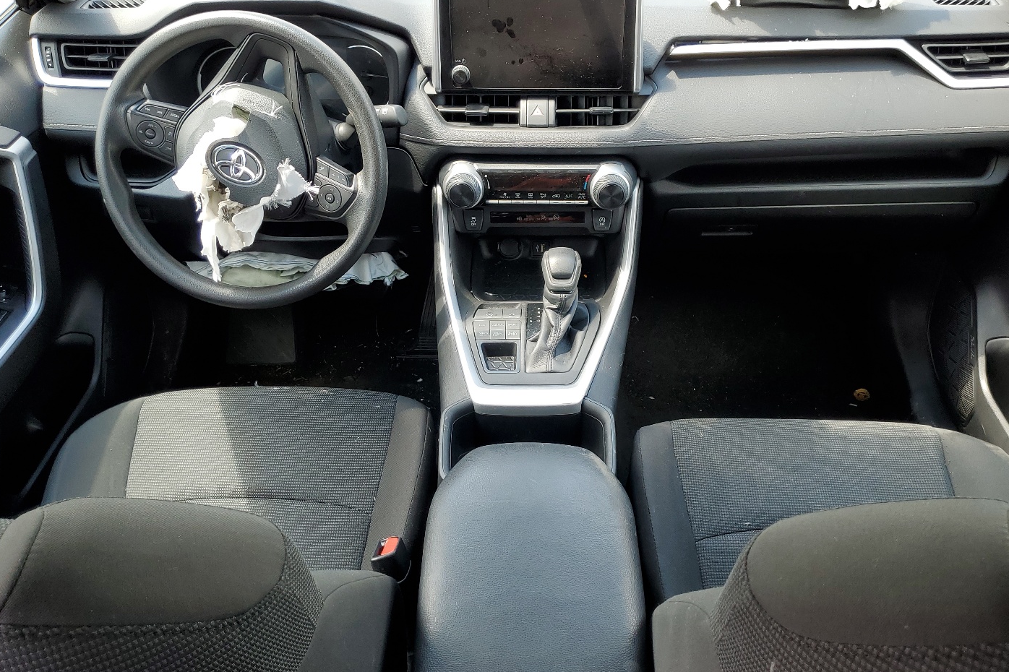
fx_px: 869
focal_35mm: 31
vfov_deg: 42.3
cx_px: 515
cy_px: 332
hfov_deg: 60.3
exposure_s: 1/192
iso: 50
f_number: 1.5
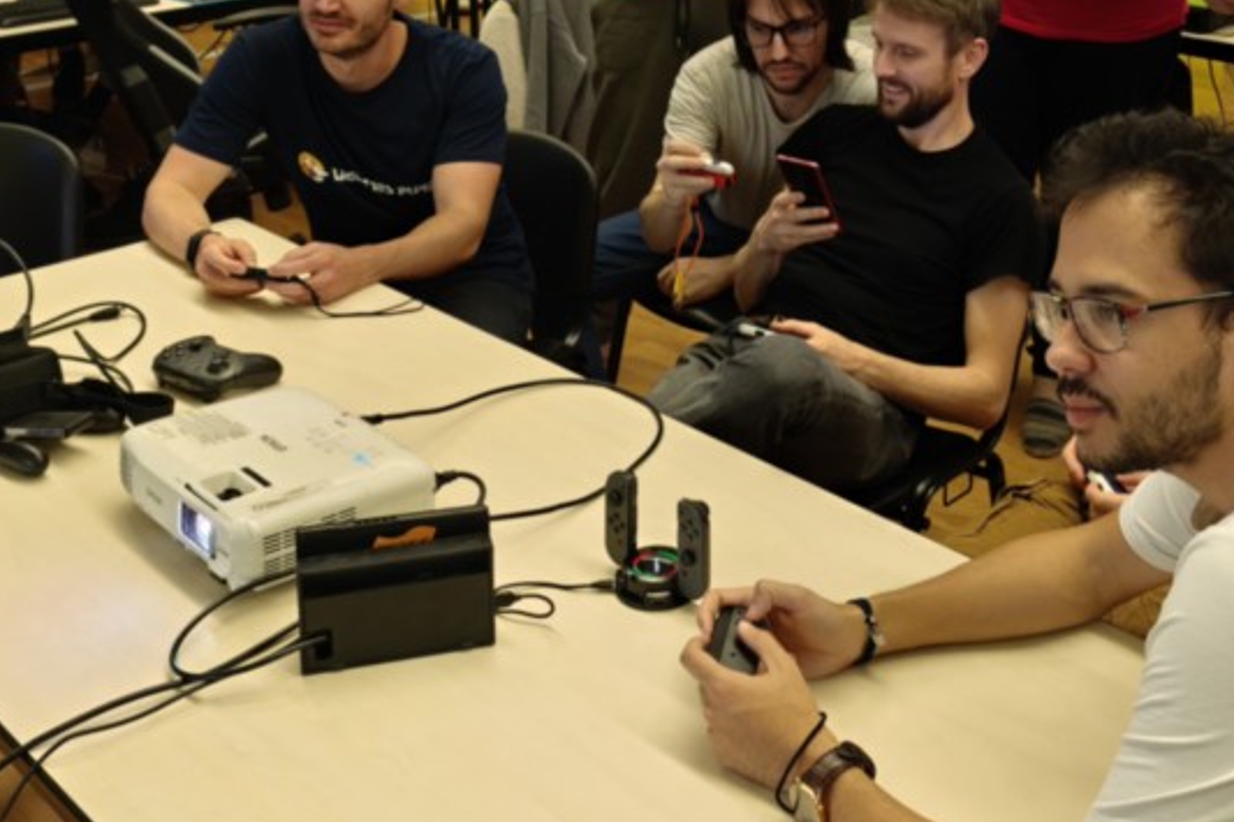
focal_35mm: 46
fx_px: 1576
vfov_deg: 27.9
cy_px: 51
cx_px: 787
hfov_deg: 42.4
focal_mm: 6.45
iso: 1250
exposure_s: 1/25.6
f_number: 1.62
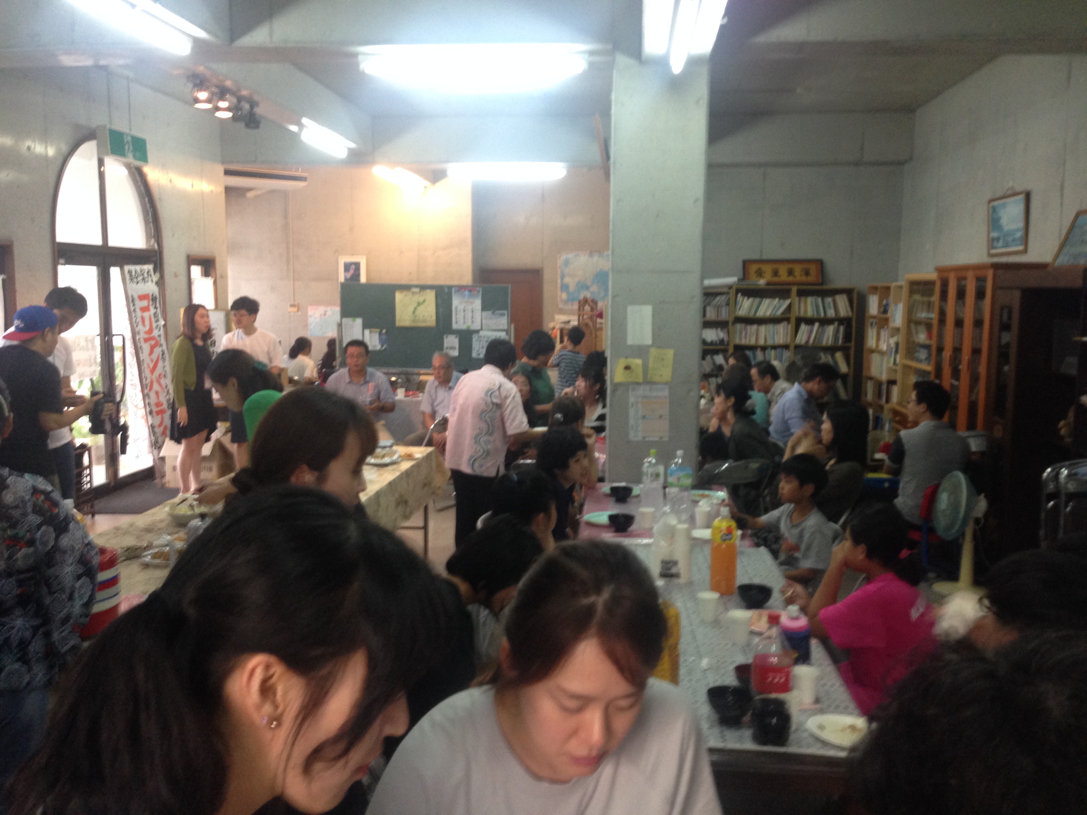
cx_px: 544
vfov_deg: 42.9
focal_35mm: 33
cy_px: 408
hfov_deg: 55.4
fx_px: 1036
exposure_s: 1/20
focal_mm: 4.12
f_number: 2.4
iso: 160
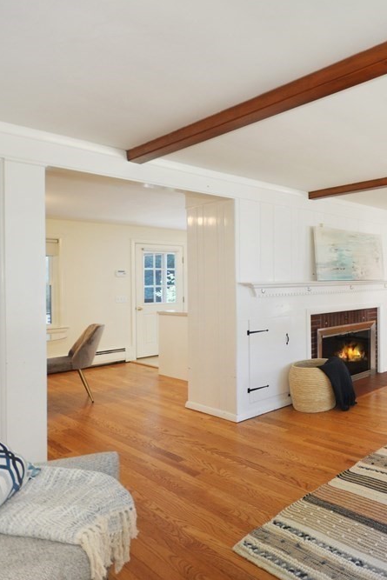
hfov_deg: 46.2
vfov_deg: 76.1
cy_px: 292
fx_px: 371
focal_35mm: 23
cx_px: 387
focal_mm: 10
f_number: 4.5
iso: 400
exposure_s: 1/100
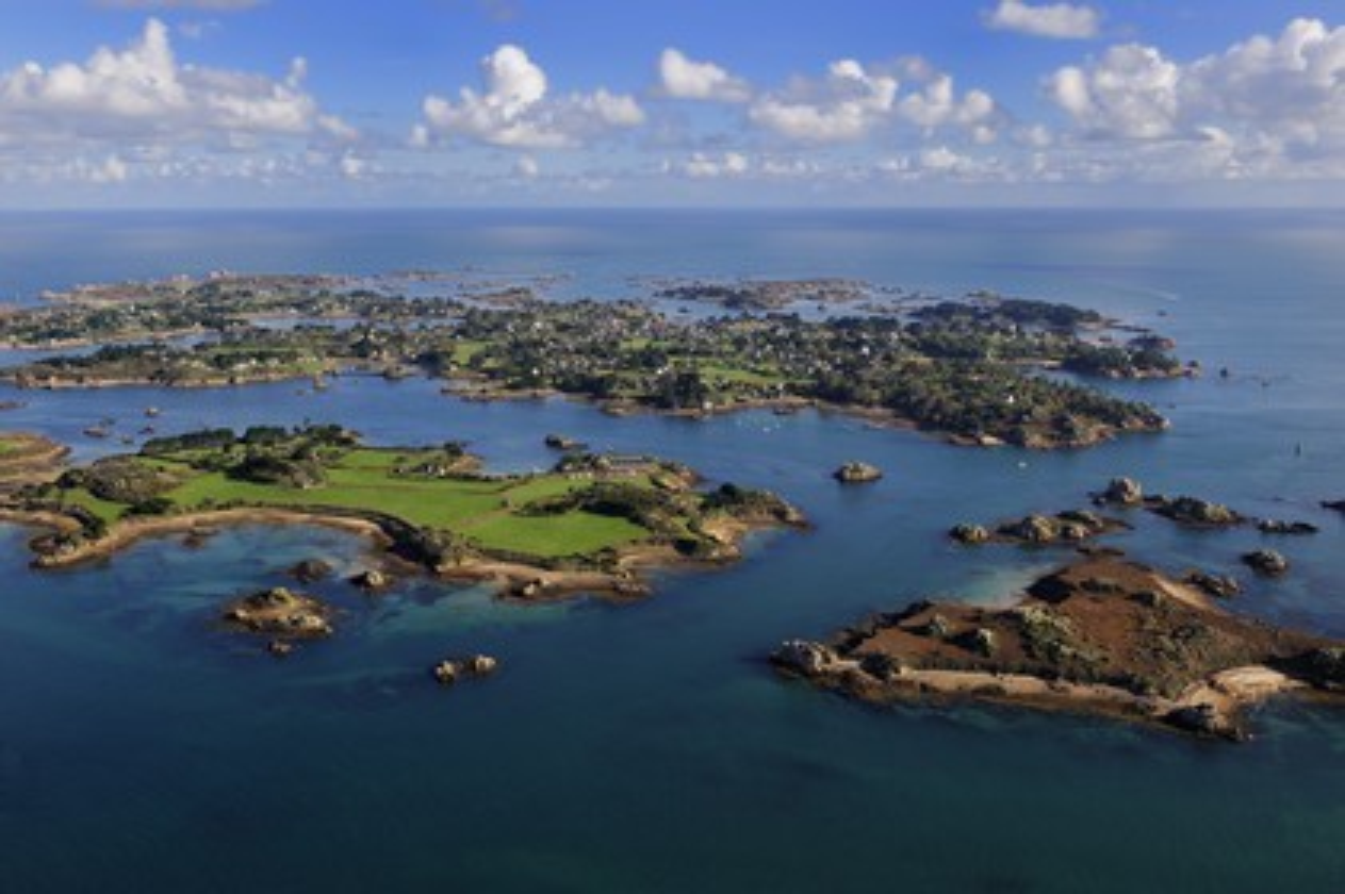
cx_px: 672
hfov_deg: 58.8
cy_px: 447
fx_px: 1195
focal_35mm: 32
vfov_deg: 41.1
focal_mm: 32
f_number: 8
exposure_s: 1/1000
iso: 400
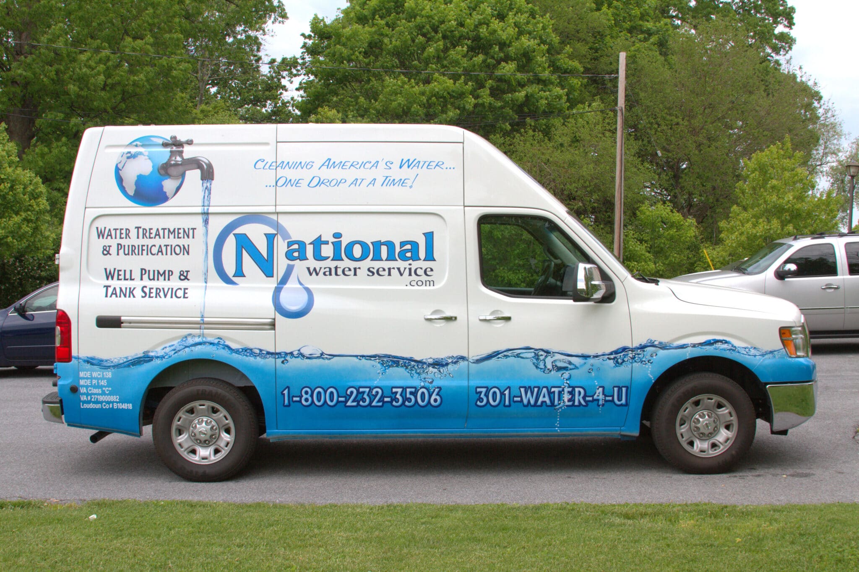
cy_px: 286
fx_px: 1049
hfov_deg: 44.5
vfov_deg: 30.5
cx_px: 430
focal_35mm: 44
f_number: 10
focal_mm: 28
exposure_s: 1/320
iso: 200
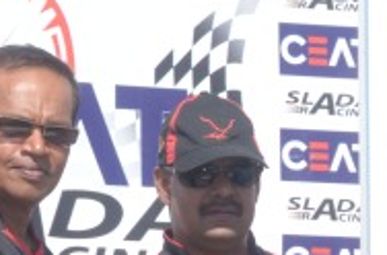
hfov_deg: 6.2
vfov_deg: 4.1
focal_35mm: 335
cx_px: 379
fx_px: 3589
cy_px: 246
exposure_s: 1/200
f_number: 13
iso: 320
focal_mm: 70
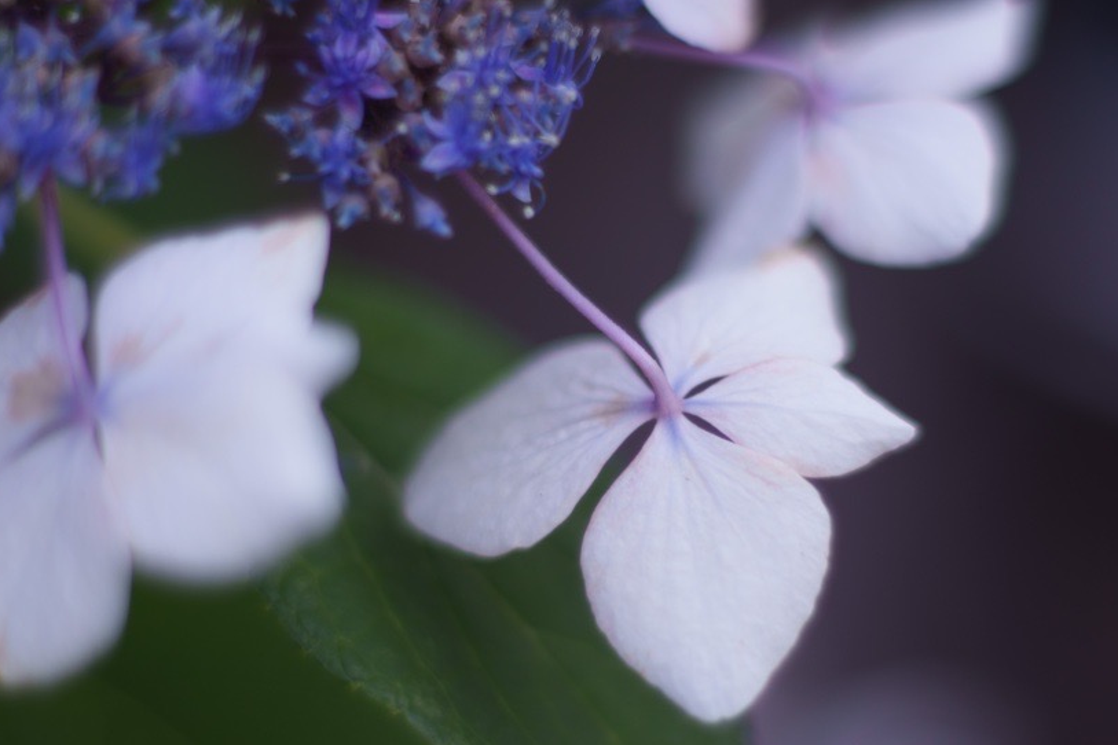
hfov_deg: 55.4
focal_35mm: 34
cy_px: 414
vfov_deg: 38.8
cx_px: 663
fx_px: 1056
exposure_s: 1/250
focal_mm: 18
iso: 100
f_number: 2
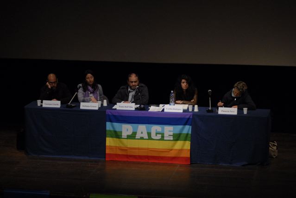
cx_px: 148
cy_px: 99
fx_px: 988
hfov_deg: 17.0
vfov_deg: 11.5
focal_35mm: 120
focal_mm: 80
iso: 800
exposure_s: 1/80
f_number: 2.8
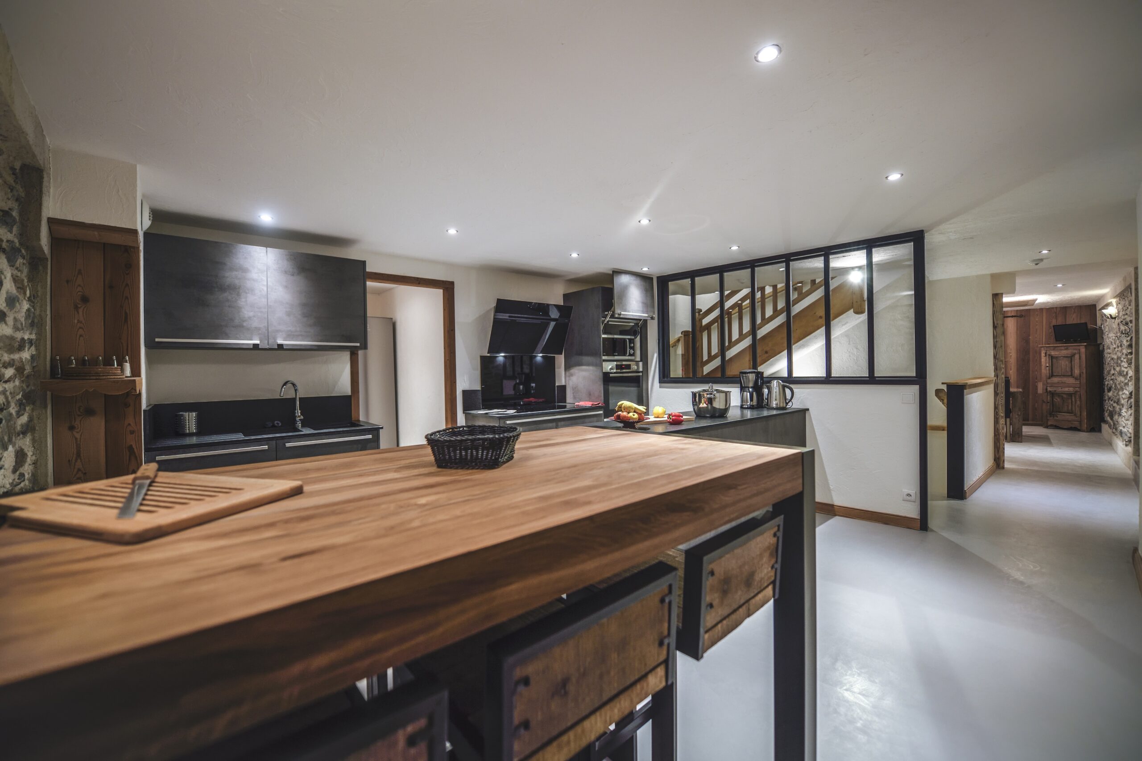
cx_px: 571
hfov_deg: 104.3
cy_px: 380
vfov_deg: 81.2
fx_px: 444
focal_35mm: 14
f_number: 2.8
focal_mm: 14
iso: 500
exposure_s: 1/50
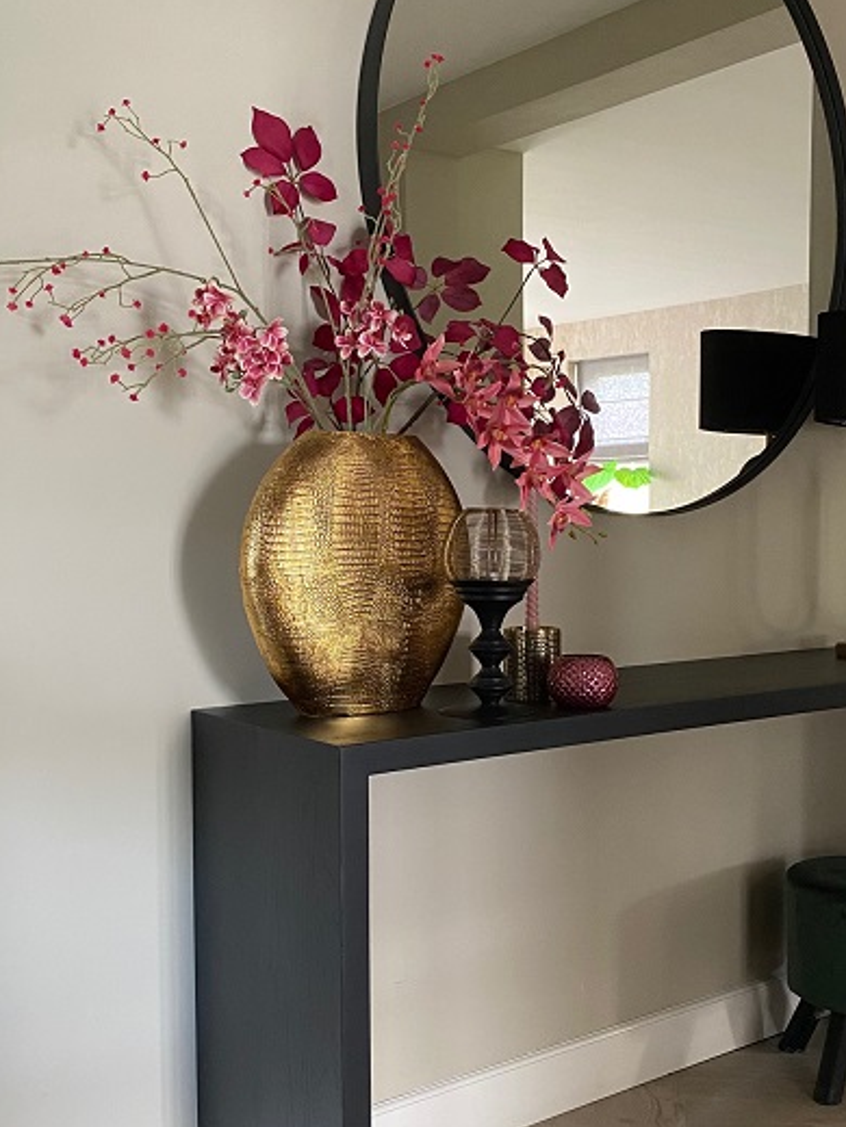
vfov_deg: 46.7
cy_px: 613
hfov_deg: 35.9
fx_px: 1303
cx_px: 495
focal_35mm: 40
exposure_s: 1/60
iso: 400
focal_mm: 4.25
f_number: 1.8
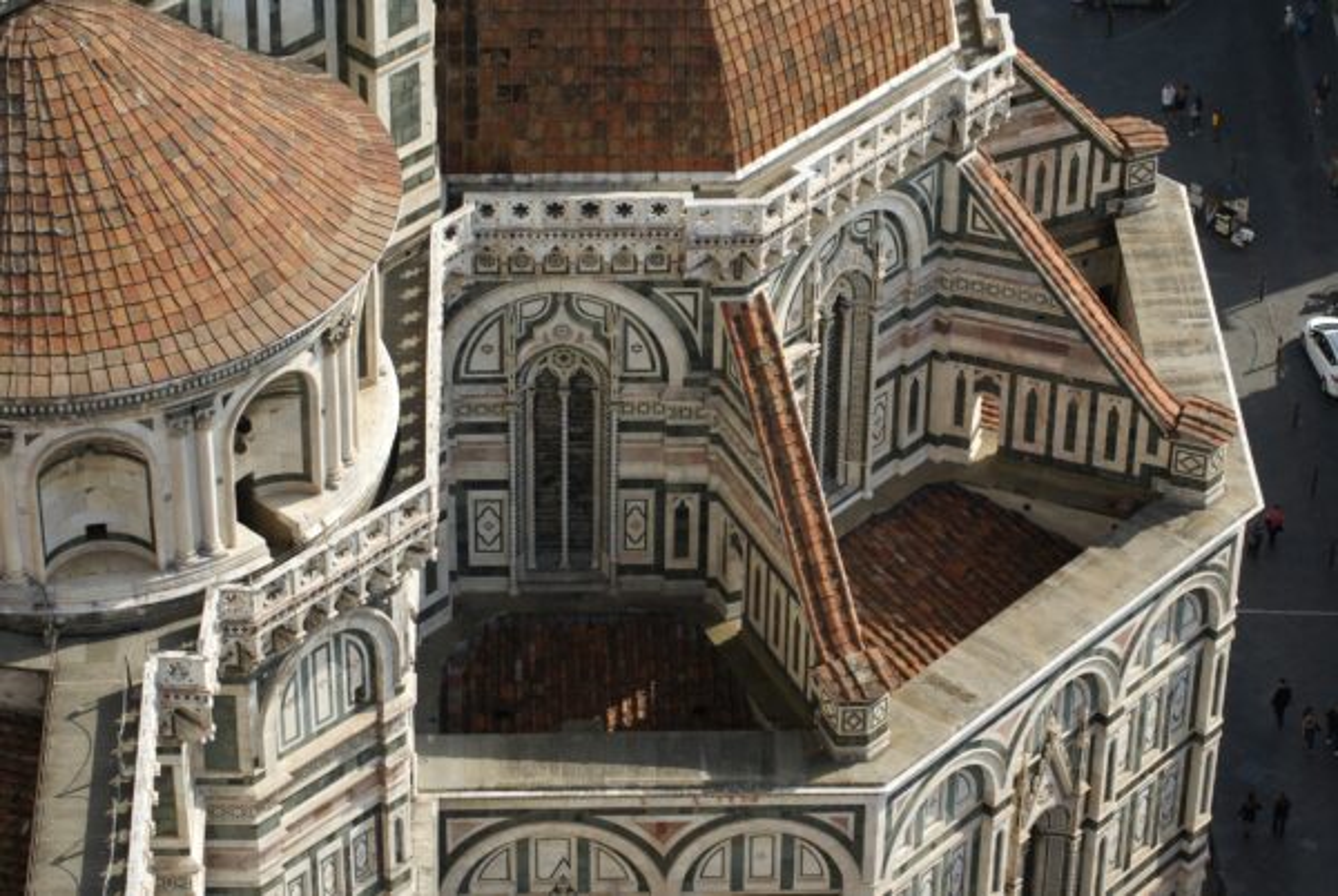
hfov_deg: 19.4
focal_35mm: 105
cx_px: 669
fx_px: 3908
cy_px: 448
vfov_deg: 13.1
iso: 100
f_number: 9
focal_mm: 70
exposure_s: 1/160
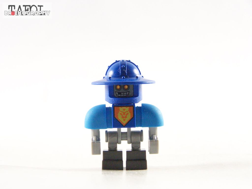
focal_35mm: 105
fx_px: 764
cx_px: 126
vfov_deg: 14.1
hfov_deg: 18.7
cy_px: 94
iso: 400
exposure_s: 1/60
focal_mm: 17.5
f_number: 3.2
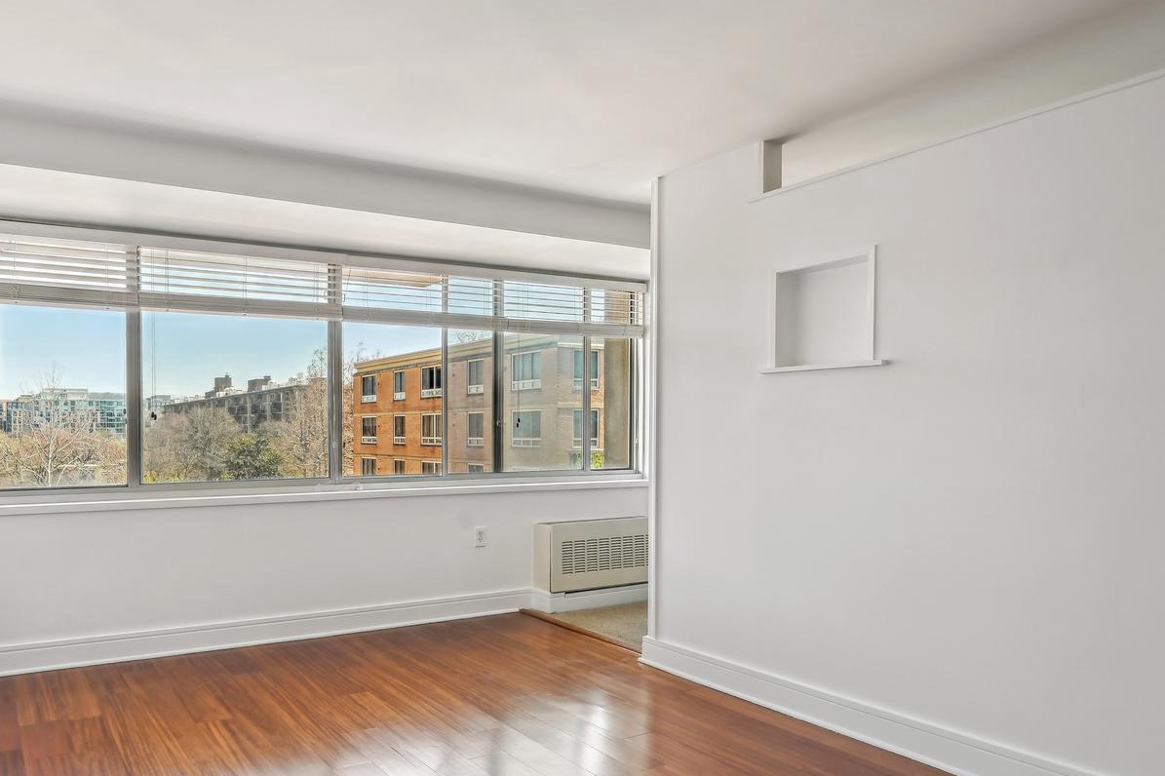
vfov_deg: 52.4
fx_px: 776
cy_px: 497
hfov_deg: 71.4
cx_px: 382
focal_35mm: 24
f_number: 9
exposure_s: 1/60
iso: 200
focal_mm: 14
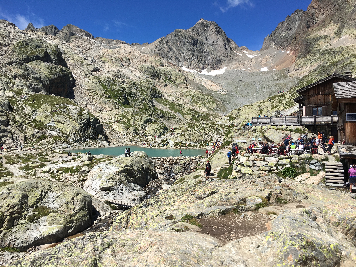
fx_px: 298
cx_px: 178
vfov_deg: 48.2
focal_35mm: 29
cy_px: 134
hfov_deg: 61.7
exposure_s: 1/1876
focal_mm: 4.15
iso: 25
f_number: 2.2
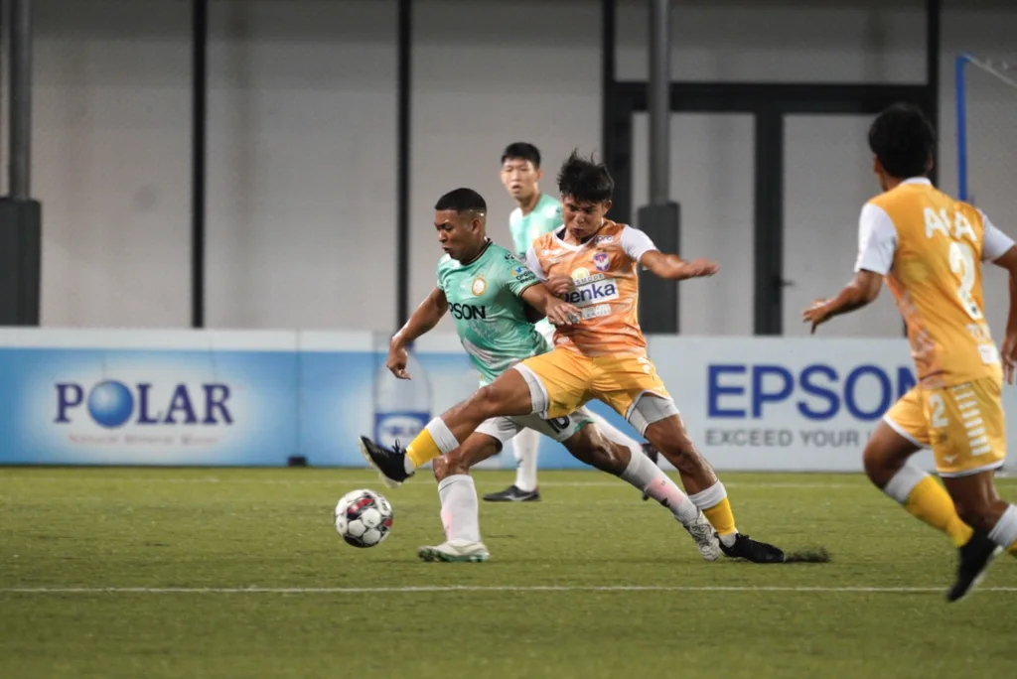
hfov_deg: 3.4
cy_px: 340
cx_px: 508
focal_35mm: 600
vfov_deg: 2.3
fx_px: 16959
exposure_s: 1/320
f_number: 5.6
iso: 2500
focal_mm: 400
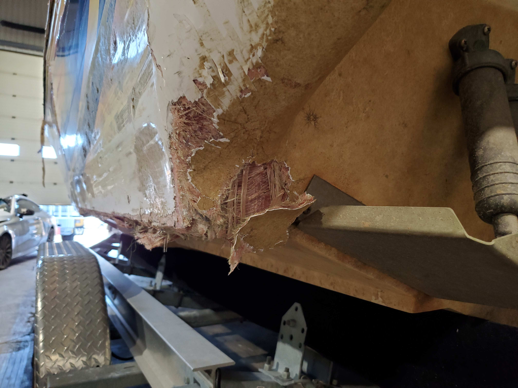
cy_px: 194
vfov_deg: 53.1
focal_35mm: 26
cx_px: 259
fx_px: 389
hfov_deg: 67.3
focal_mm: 4.3
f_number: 1.5
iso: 250
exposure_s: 1/40
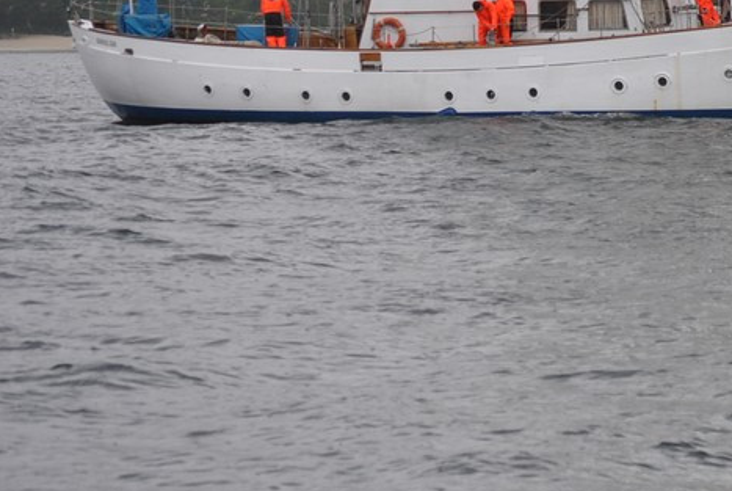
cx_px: 674
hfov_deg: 8.7
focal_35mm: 236
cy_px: 118
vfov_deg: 5.8
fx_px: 4806
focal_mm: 82
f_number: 5.6
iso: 160
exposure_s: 1/500
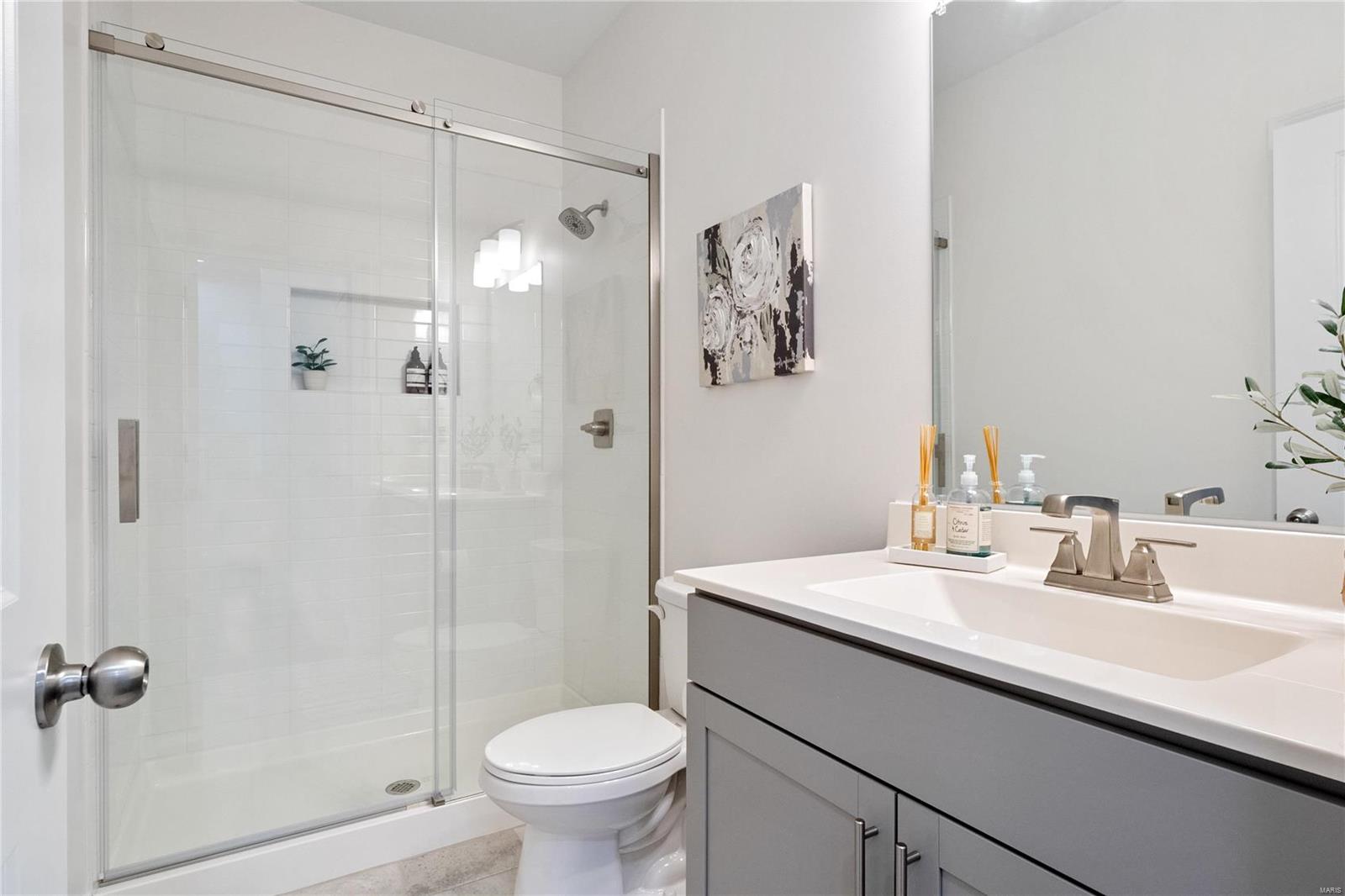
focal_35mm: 18
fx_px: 672
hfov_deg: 90.0
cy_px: 448
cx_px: 672
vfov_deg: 67.4
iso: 400
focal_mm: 9
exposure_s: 1/10
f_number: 8
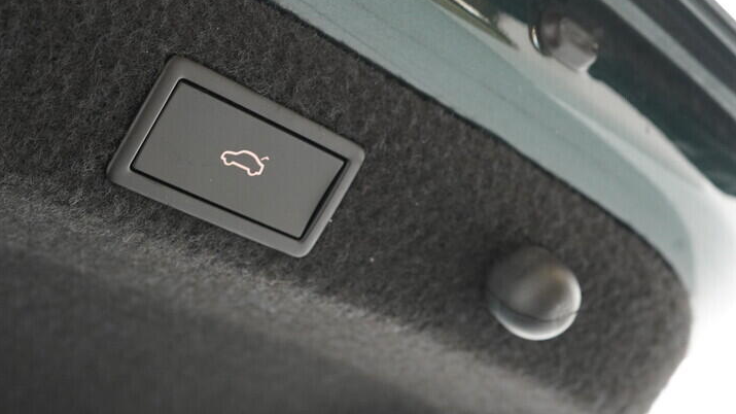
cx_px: 226
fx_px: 1054
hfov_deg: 37.9
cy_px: 131
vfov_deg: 22.1
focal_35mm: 54
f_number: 5.6
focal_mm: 24
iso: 1000
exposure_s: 1/50
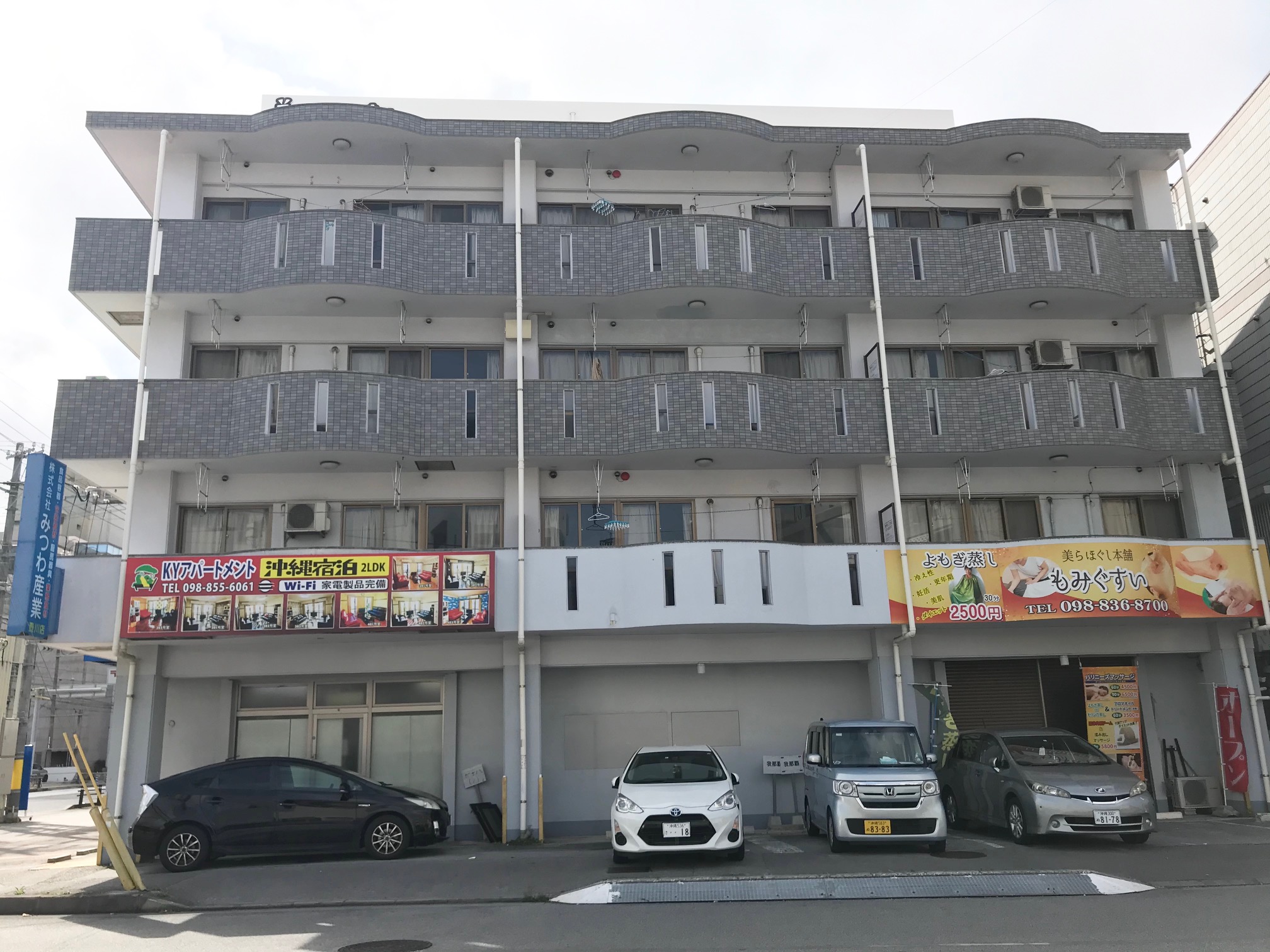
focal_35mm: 28
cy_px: 476
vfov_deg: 49.7
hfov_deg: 63.4
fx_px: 1027
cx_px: 635
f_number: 1.8
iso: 20
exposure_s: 1/1650
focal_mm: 3.99
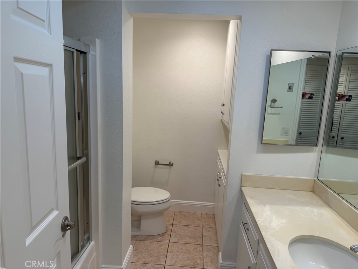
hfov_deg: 71.6
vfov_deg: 56.8
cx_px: 179
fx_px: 248
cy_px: 134
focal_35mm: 24
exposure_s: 1/120
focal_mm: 6.76
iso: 100
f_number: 1.78
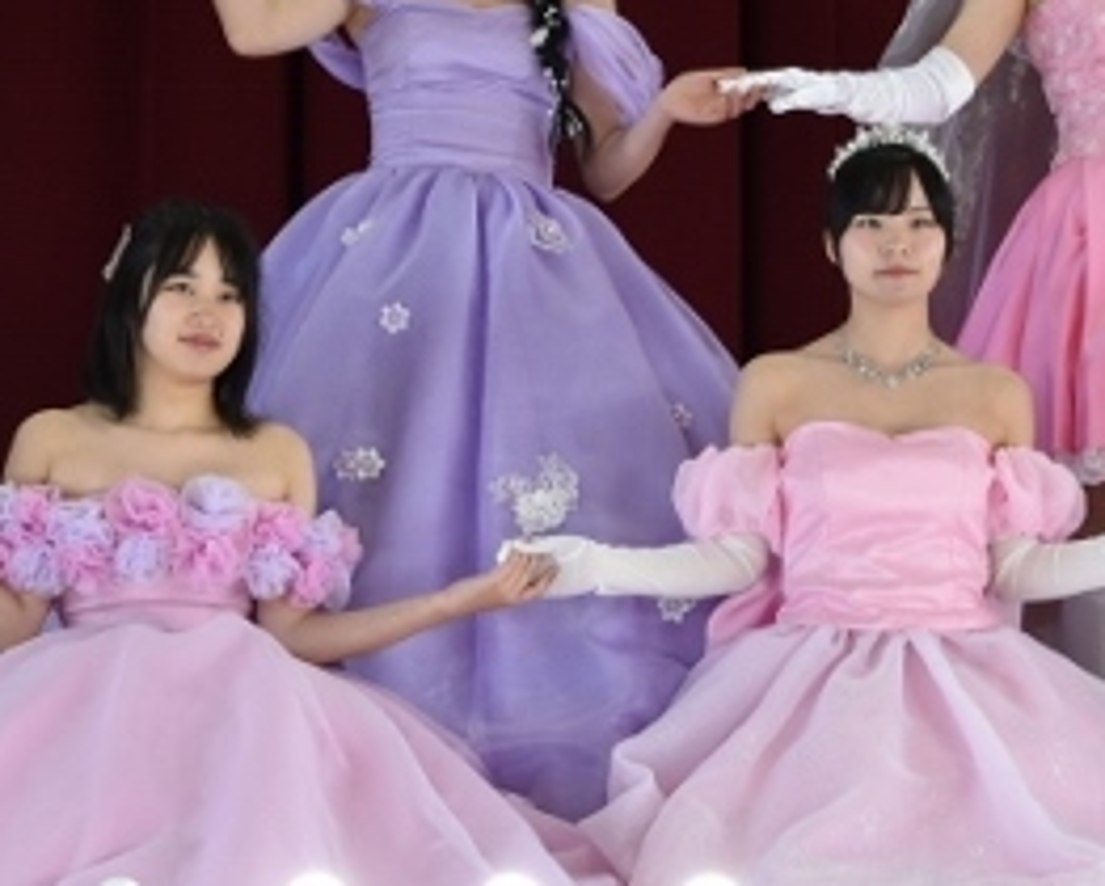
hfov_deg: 11.7
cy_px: 287
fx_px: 5400
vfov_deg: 9.4
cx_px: 801
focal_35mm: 165
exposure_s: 1/60
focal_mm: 48
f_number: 5.3
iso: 500
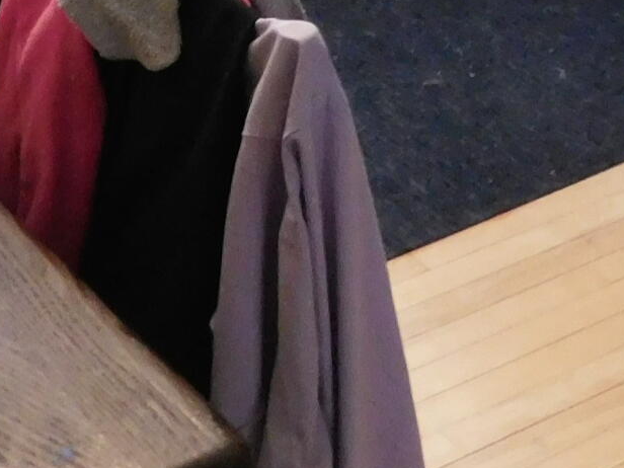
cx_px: 97
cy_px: -551
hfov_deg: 17.4
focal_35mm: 112
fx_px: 2019
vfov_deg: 11.5
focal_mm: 4
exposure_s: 1/25
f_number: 3
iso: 400
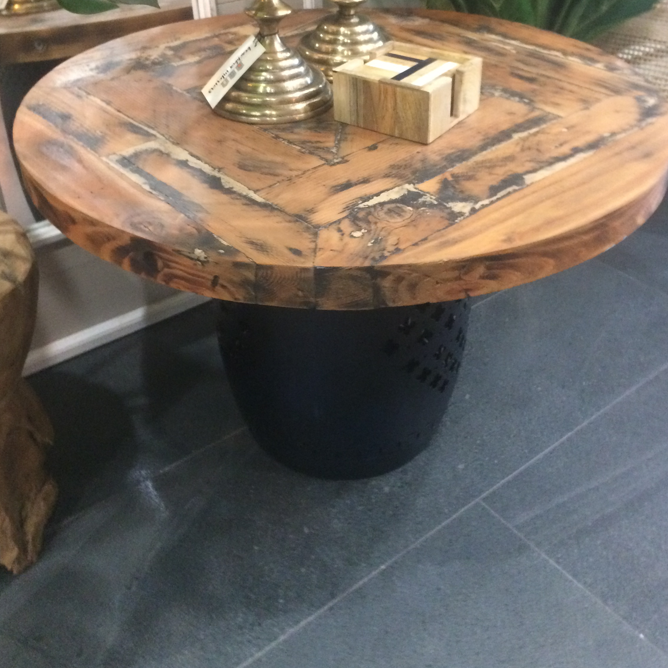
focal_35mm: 37
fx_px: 808
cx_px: 328
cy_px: 215
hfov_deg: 44.9
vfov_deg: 44.2
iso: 250
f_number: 2.2
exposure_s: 1/25
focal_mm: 4.15
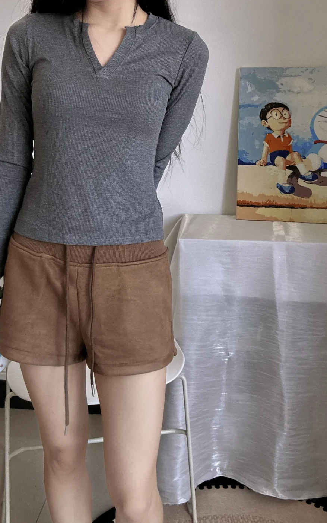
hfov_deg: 49.3
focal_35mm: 25
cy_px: 266
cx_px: 172
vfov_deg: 72.5
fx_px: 357
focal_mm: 2.69
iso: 100
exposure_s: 1/60
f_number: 1.9
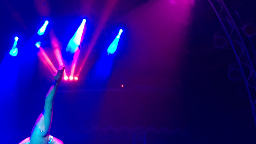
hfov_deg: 27.5
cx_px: 41
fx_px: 509
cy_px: 16
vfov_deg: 15.9
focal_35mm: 75
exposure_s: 1/17
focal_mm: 4.15
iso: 200
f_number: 2.2
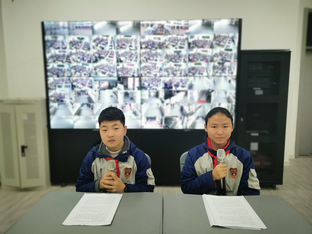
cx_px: 156
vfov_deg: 53.1
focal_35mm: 26
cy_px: 117
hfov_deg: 67.3
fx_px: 234
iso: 200
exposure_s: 1/36
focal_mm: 4.75
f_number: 2.4
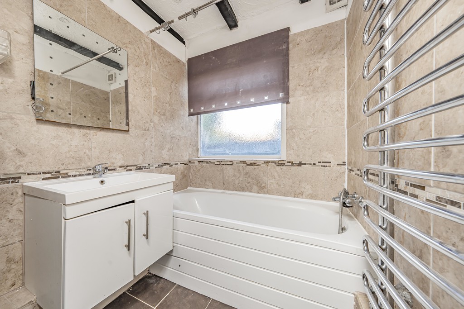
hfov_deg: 112.6
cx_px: 232
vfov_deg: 90.0
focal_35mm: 12
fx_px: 155
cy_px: 154
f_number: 9
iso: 320
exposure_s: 1/20
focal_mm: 12
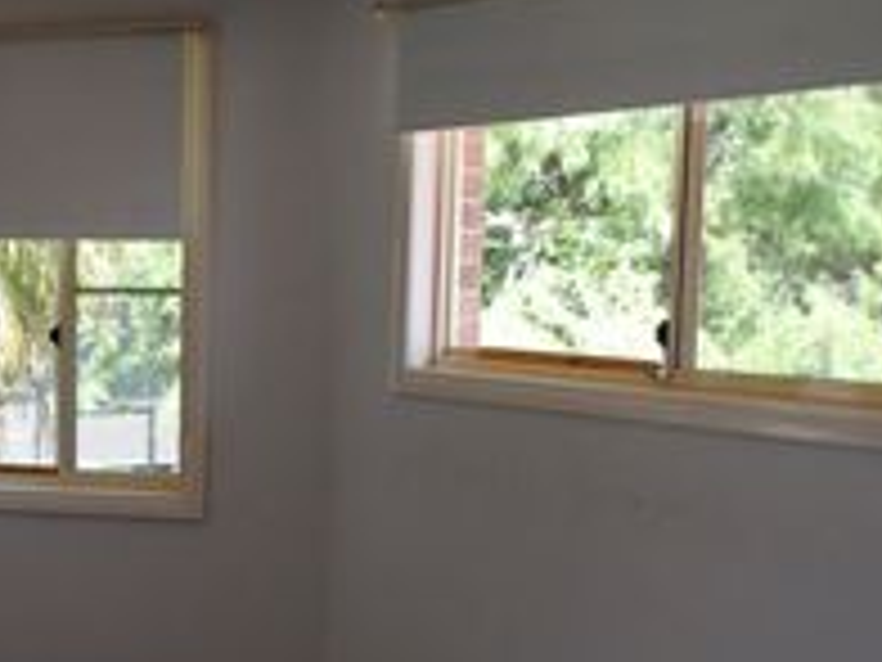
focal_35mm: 69
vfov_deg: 21.0
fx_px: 1758
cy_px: 547
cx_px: -108
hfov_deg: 25.9
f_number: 5
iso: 200
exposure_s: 1/100
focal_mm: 20
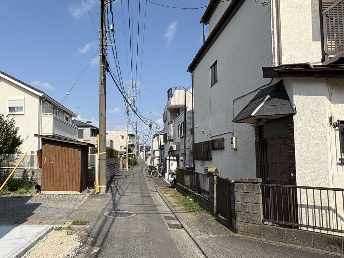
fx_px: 268
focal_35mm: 27
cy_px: 137
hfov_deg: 64.2
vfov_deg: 51.3
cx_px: 124
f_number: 2.2
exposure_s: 1/2494
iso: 50
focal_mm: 2.22
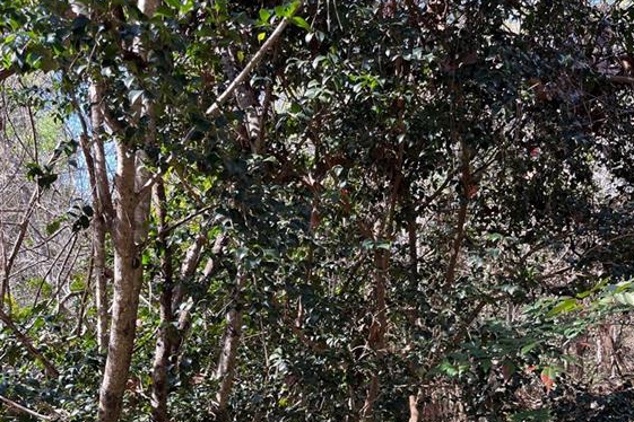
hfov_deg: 51.9
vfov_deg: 33.5
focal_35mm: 37
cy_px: 402
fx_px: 652
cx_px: 323
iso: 32
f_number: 1.6
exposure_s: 1/144
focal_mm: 5.1
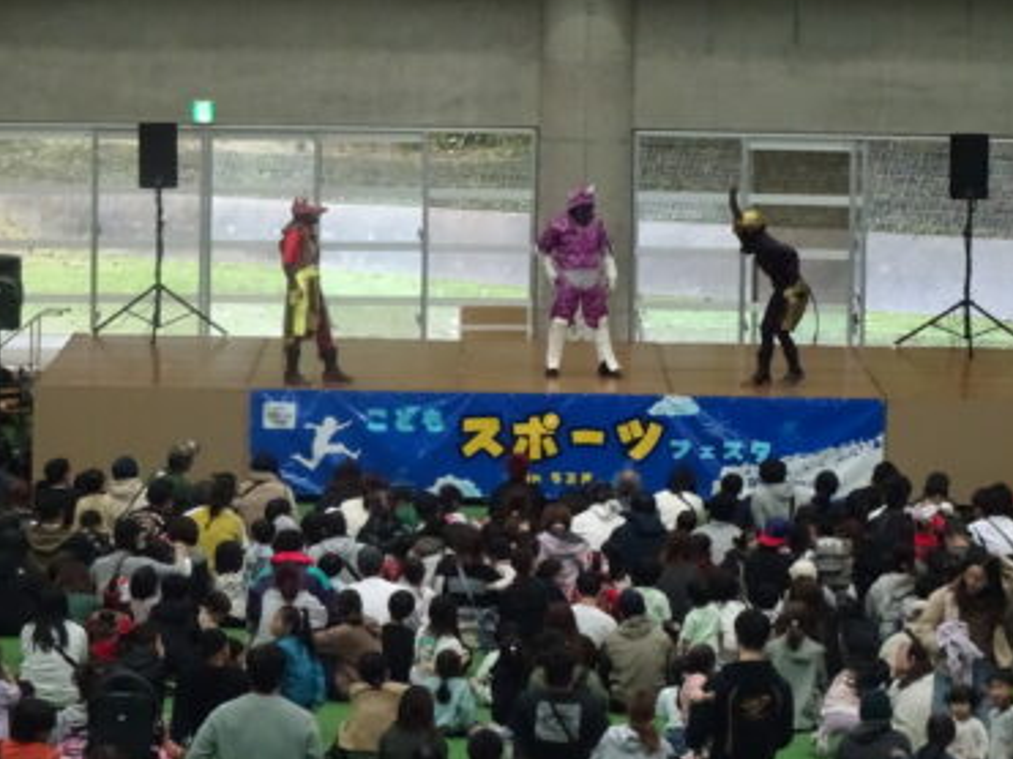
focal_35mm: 223
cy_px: 415
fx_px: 6524
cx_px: 537
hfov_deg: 8.9
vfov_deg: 6.7
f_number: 6.3
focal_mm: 33.17
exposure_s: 1/200
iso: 3200
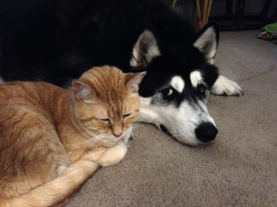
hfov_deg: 55.4
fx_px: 264
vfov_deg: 42.9
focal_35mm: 33
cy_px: 104
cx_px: 138
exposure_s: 1/15
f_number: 2.4
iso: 800
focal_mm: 4.12
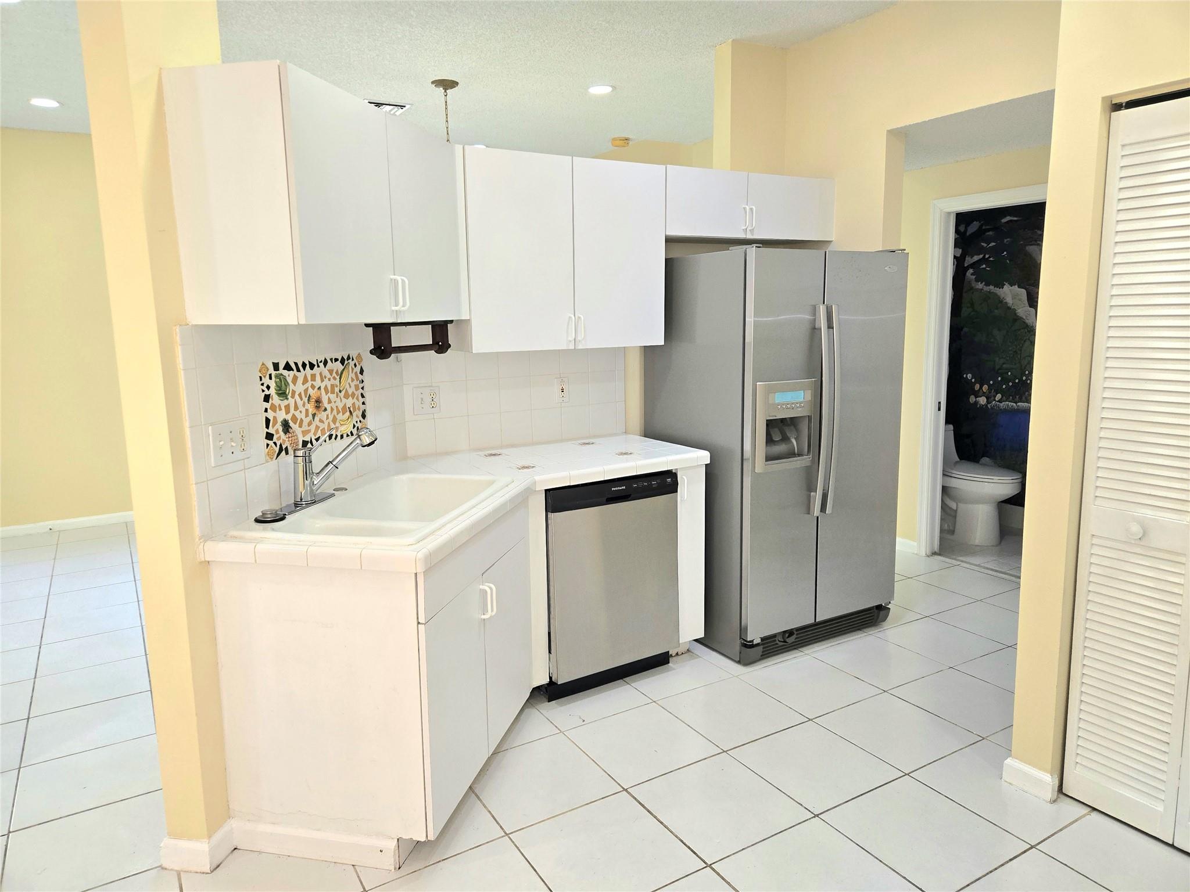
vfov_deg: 58.9
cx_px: 595
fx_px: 791
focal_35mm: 23
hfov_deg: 73.9
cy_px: 446
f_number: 1.8
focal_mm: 5.4
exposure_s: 1/60.2
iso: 64
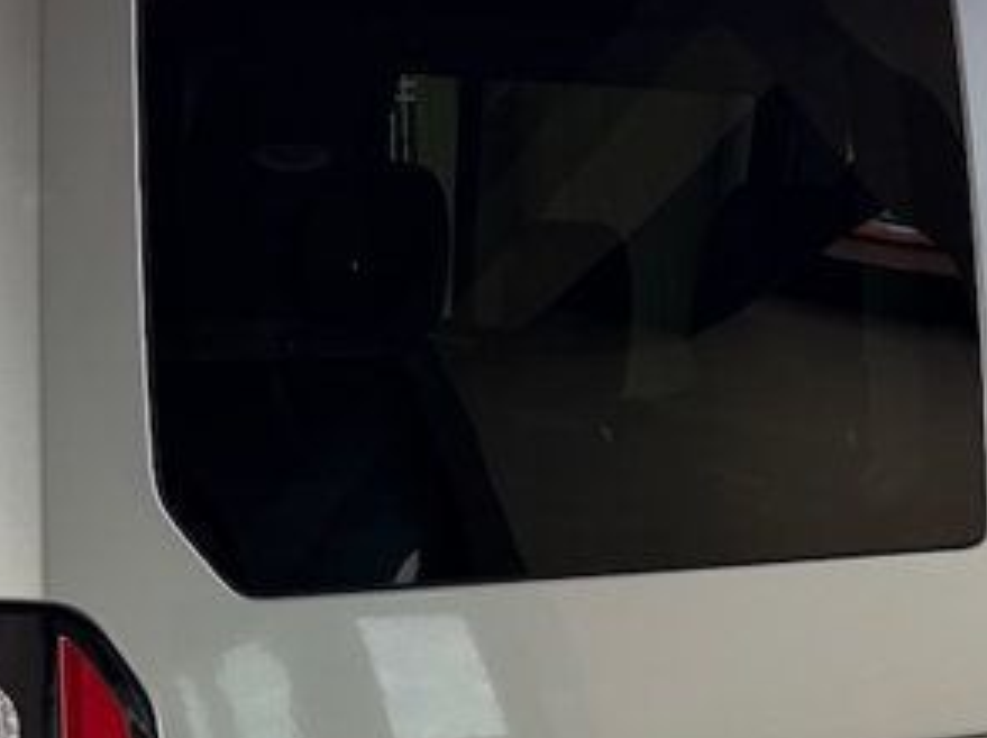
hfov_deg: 22.8
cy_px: 684
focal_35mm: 84
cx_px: 859
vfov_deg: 17.2
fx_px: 2392
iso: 100
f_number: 1.78
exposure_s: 1/539
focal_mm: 6.76
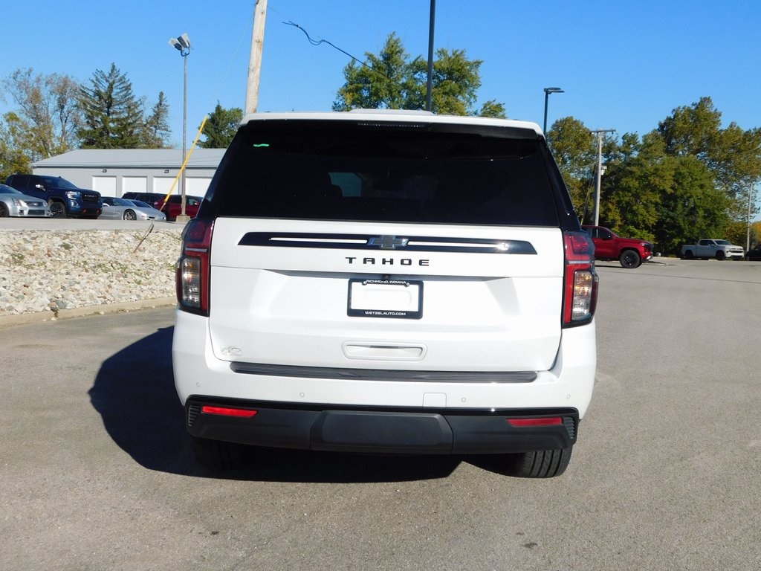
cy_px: 286
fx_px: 791
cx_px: 380
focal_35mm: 36
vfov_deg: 39.7
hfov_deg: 51.4
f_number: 7
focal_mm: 6.3
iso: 125
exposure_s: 1/500
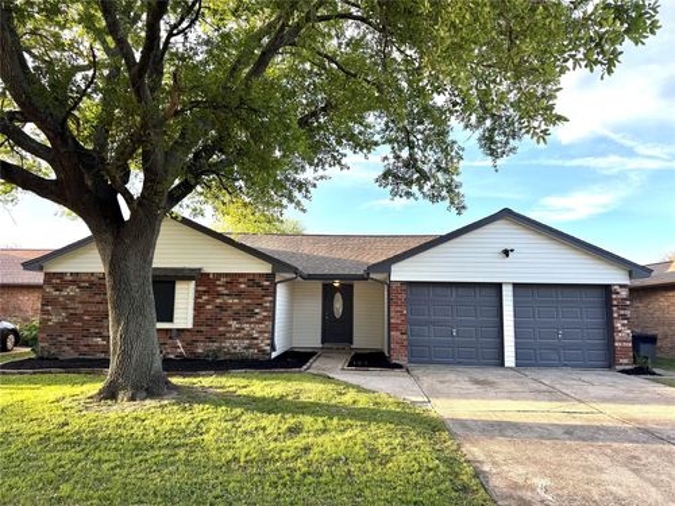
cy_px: 253
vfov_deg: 56.8
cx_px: 338
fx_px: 468
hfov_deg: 71.6
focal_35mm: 24
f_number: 1.78
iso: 80
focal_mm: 6.76
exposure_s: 1/730
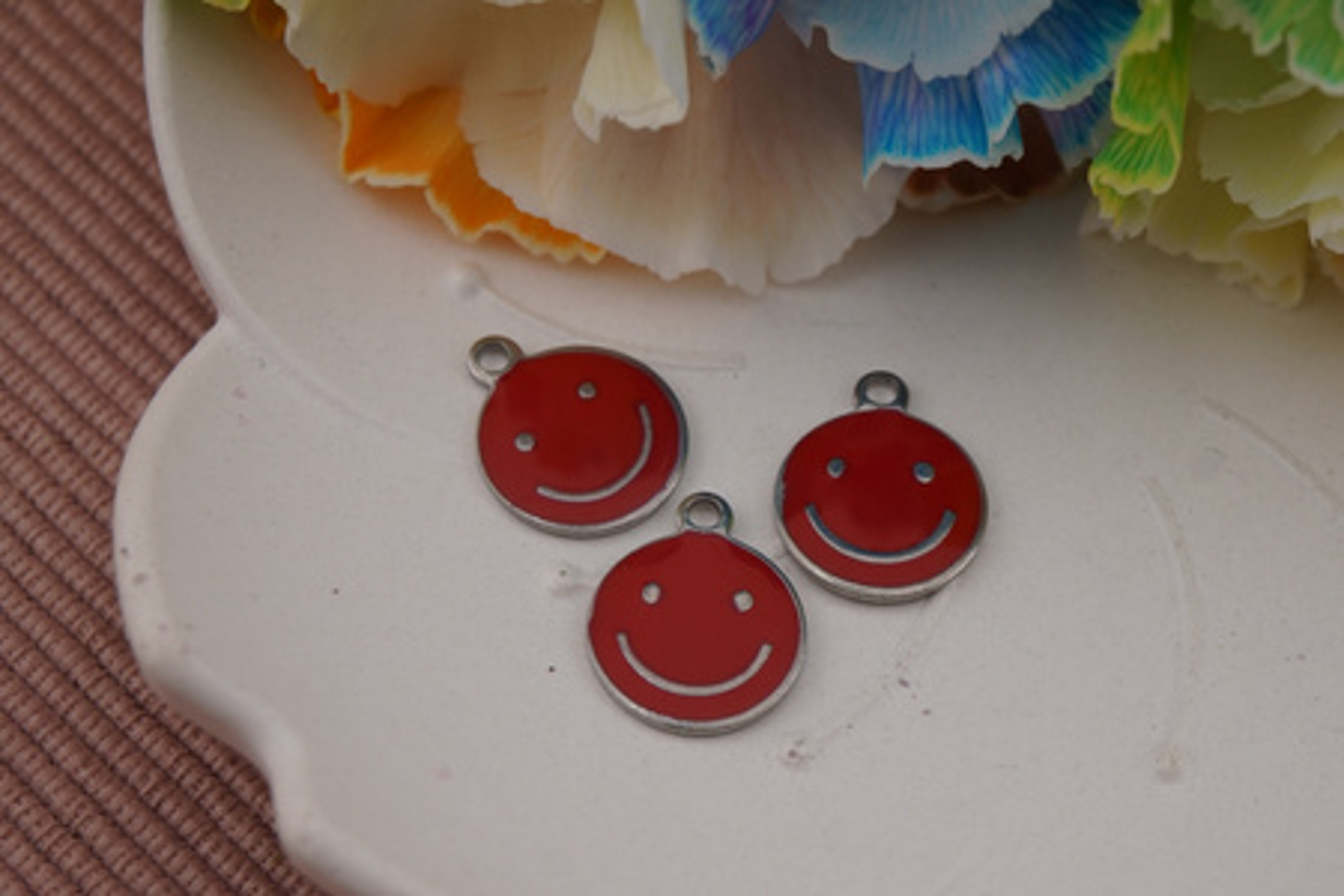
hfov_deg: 34.2
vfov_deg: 23.2
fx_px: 2184
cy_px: 448
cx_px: 672
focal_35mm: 58
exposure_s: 1/80
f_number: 8
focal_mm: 39
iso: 100
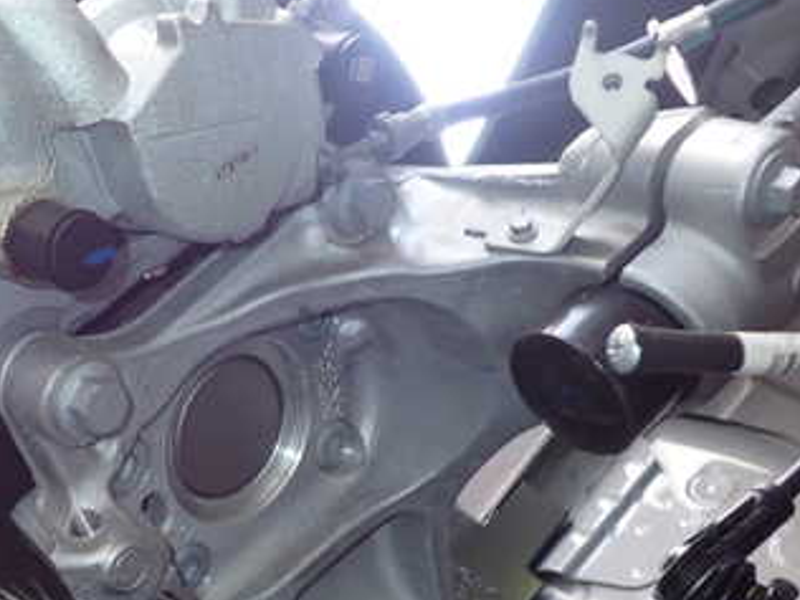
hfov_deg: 33.0
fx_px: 1317
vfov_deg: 25.5
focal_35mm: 57
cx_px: 187
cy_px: 408
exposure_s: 1/60
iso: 200
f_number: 2.3
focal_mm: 5.4
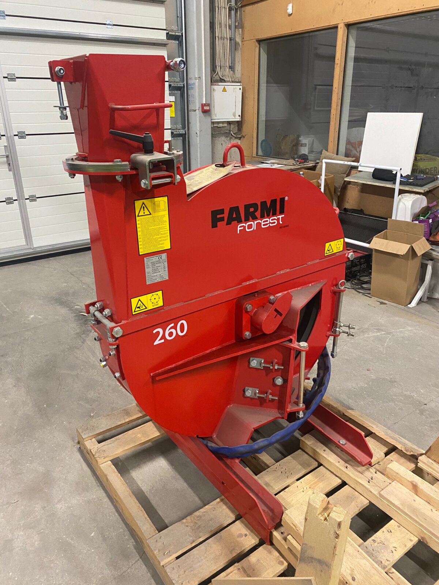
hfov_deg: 53.1
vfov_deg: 67.3
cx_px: 220
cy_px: 292
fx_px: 440
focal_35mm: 26
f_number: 1.8
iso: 400
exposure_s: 1/33
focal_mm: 4.25
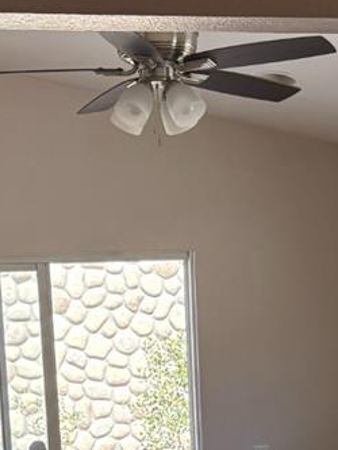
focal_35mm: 117
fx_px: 1522
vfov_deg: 15.9
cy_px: 606
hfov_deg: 12.7
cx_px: 126
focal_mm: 5.96
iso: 64
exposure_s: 1/311
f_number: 1.6
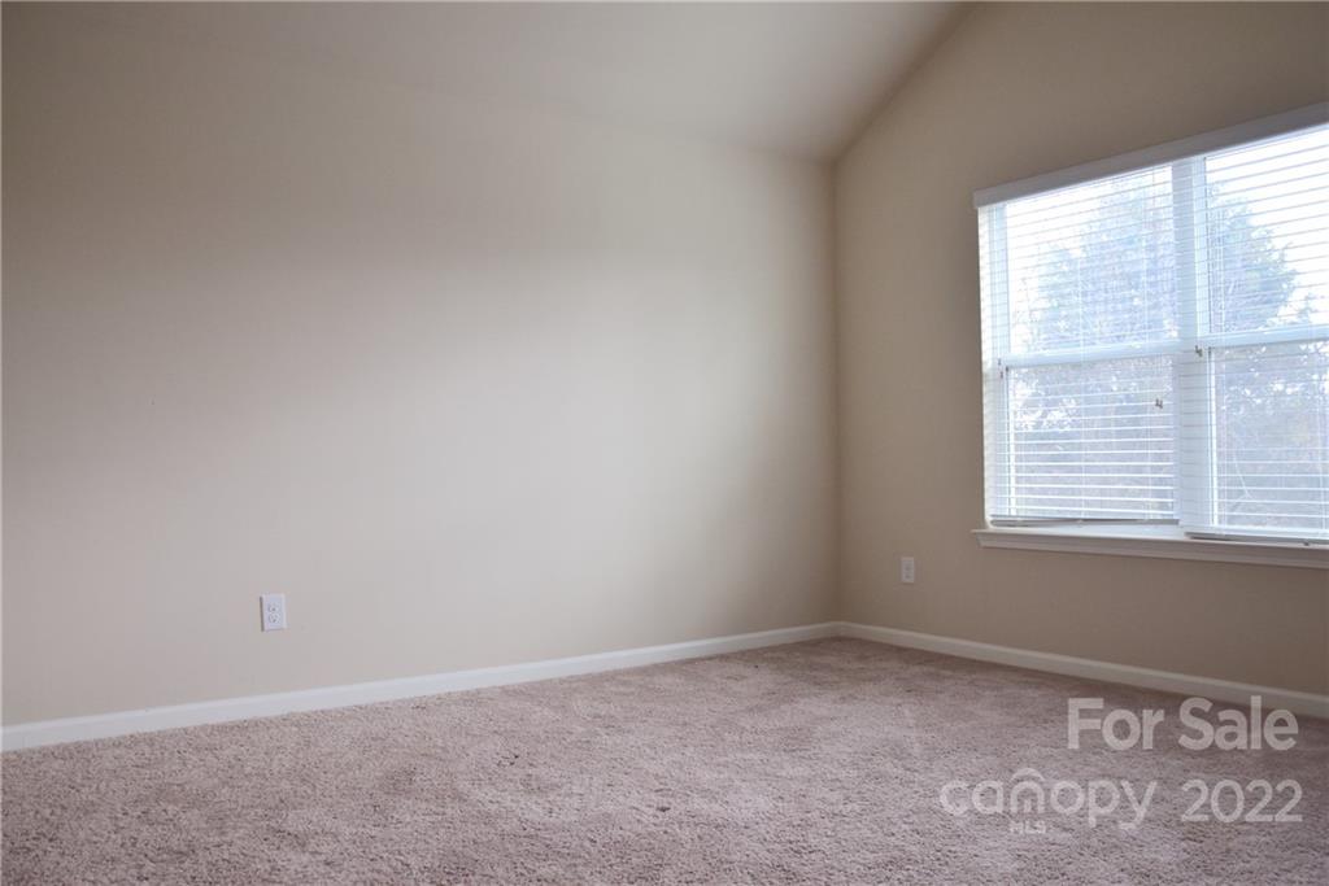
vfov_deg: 47.9
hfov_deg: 67.4
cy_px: 443
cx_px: 664
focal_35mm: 27
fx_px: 997
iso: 400
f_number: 5
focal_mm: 18
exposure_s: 1/100
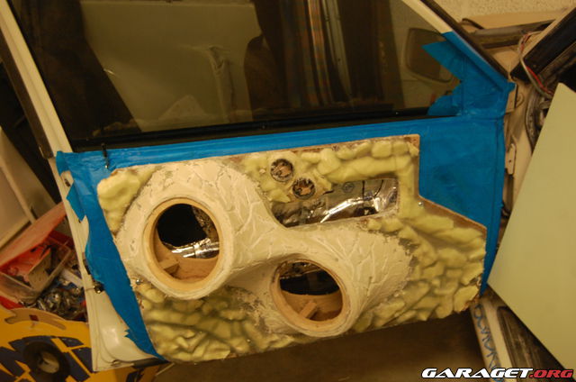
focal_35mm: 42
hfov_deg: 46.5
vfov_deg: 31.8
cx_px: 288
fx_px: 671
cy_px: 191
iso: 800
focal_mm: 28
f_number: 4.2
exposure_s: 1/10
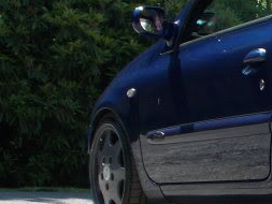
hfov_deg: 11.9
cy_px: 156
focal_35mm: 158
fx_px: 1242
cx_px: 423
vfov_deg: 9.4
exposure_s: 1/250
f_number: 3.9
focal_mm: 6.9
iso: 80
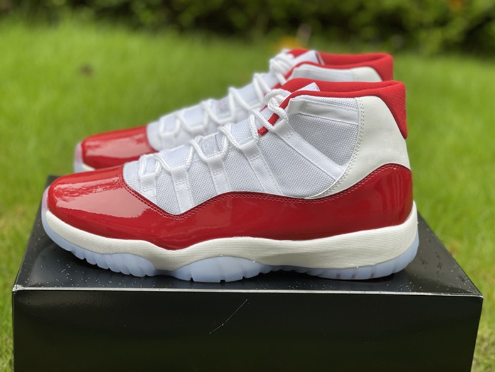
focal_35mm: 65
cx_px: 244
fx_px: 929
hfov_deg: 29.8
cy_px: 184
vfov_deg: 22.6
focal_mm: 7.5
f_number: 2.2
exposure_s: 1/121
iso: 64
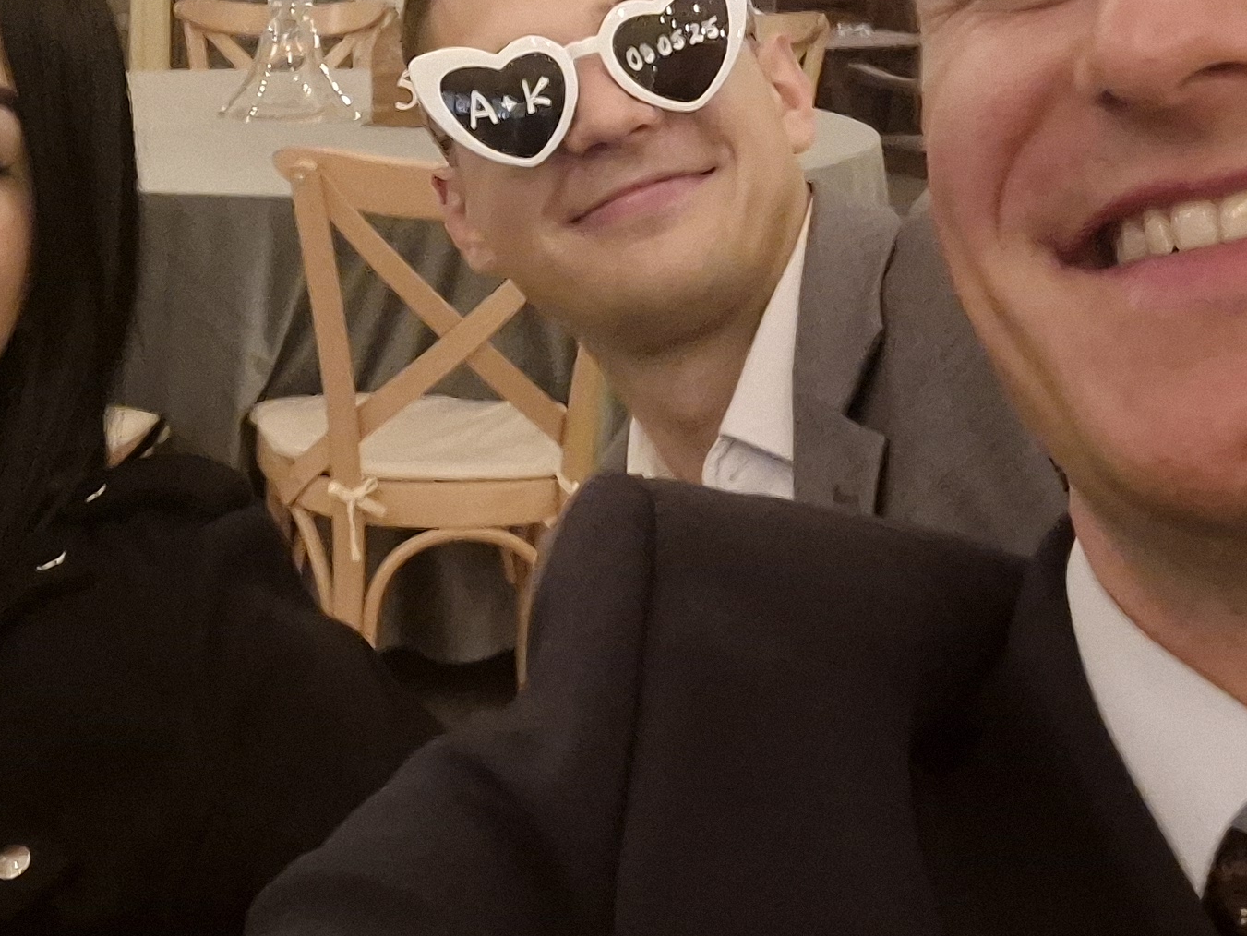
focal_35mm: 74
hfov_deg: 25.9
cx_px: 273
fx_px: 2666
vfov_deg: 19.2
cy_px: -73
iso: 1000
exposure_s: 1/25
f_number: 2.2
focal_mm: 3.3
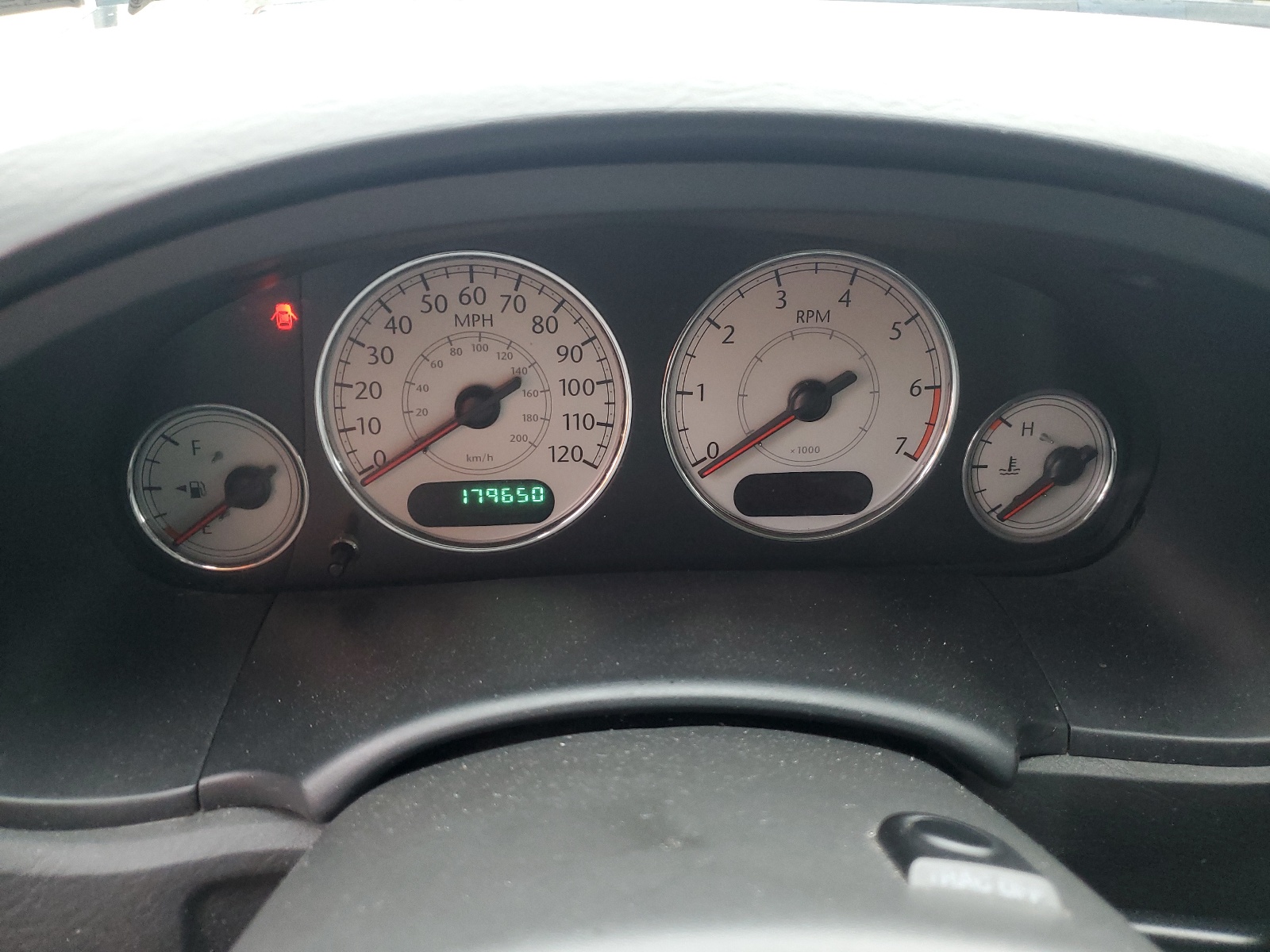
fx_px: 954
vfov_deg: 53.1
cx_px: 635
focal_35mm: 26
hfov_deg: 67.3
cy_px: 476
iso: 142
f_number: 1.5
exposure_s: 1/60.2
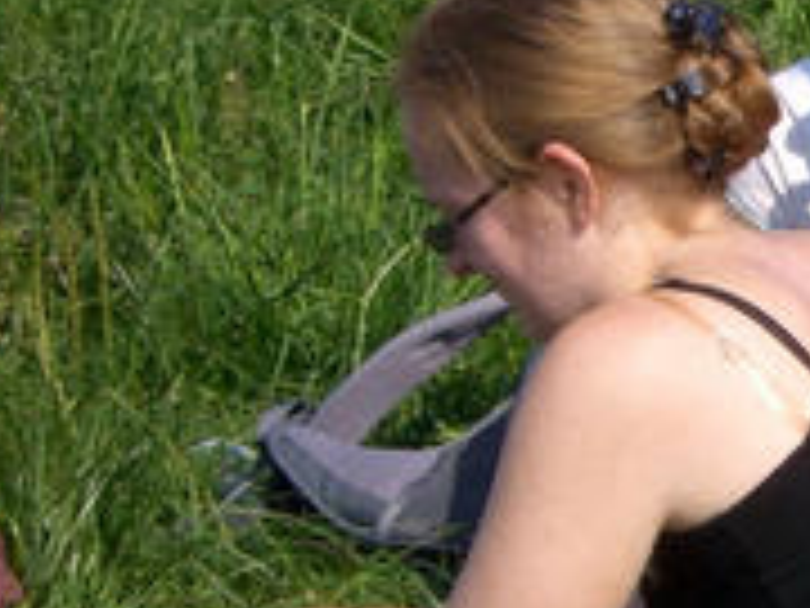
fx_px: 9477
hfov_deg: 4.8
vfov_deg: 3.7
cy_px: 122
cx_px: 1336
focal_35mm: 405
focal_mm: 18.6
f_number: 8.3
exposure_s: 1/160
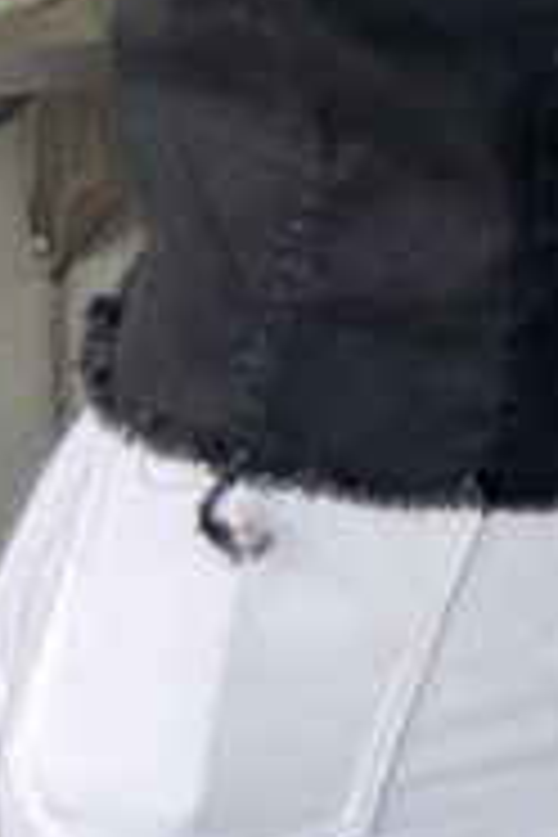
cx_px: 1886
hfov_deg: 7.6
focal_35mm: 149
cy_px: -612
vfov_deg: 12.7
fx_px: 3464
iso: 80
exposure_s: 1/120
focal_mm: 4.25
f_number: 1.8
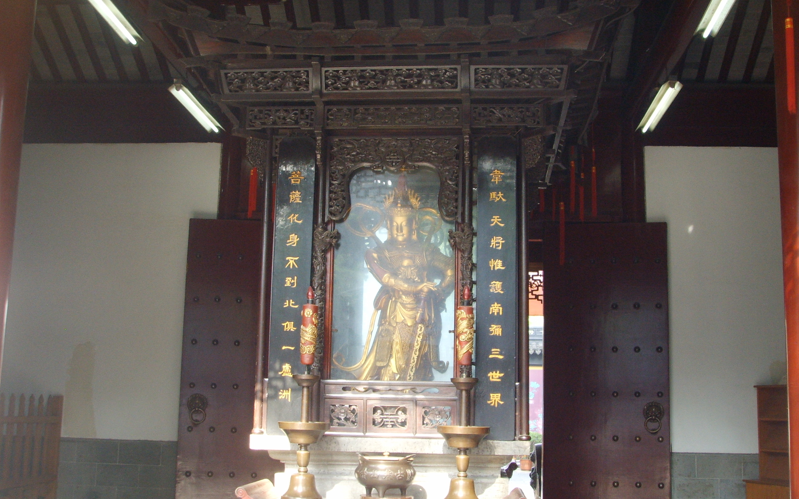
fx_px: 915
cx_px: 395
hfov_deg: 47.2
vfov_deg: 30.5
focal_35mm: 42
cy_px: 249
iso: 145
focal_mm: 6.6
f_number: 3.5
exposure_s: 1/45
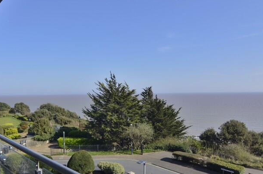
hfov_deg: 64.9
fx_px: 203
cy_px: 114
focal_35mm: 28
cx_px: 99
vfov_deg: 45.8
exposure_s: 1/250
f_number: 8
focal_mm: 11
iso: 160
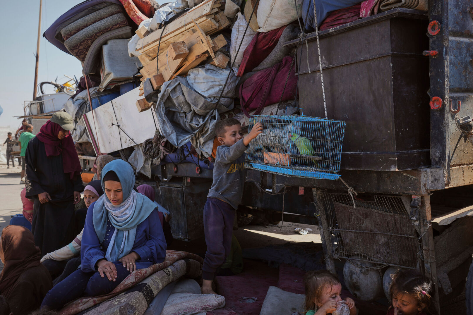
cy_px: 146
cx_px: 226
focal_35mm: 36
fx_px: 473
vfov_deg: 36.8
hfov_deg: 53.1
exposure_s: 1/200
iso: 100
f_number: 6.3
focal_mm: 33
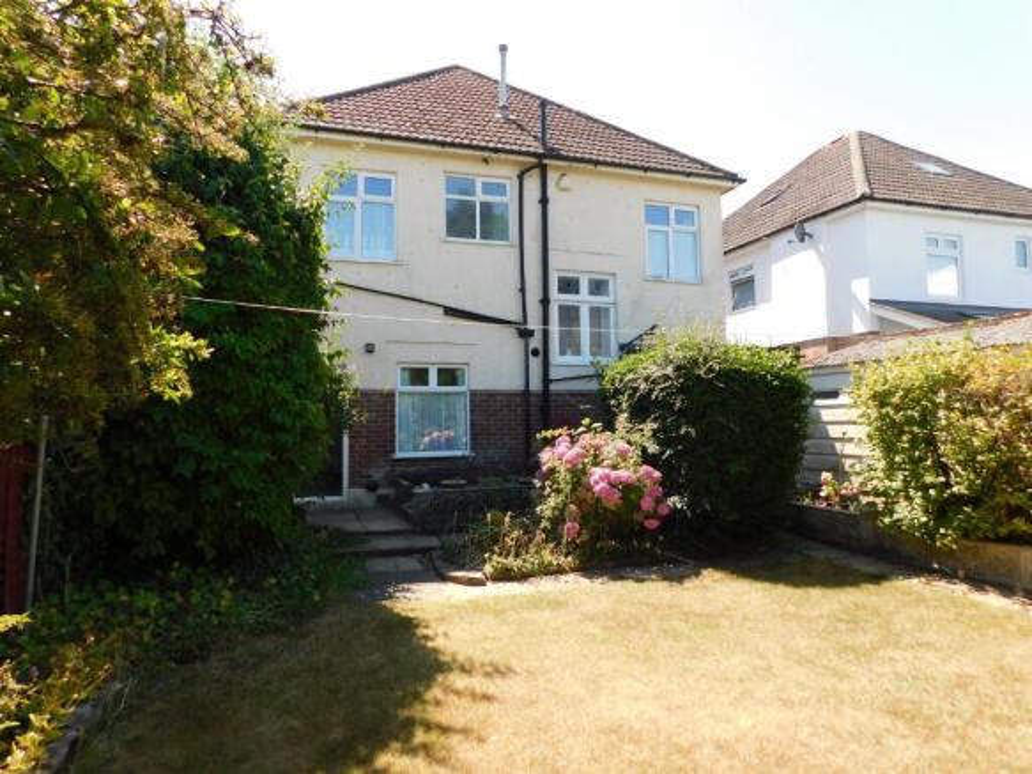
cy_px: 387
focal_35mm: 23
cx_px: 516
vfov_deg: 58.9
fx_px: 686
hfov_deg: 73.9
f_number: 3
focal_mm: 4
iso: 125
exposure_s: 1/500
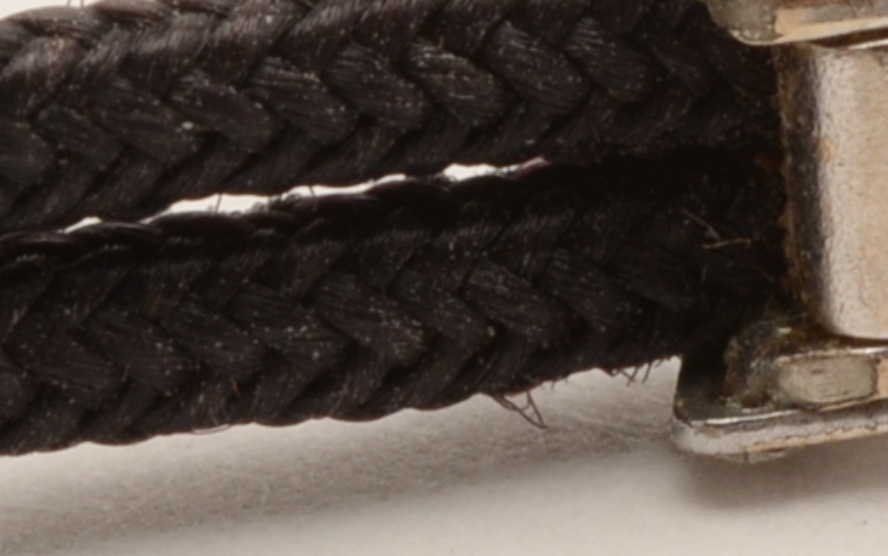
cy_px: 73
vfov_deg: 3.0
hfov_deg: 4.7
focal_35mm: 441
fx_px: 10678
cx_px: 1439
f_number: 22
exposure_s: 1/160
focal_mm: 60
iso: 400
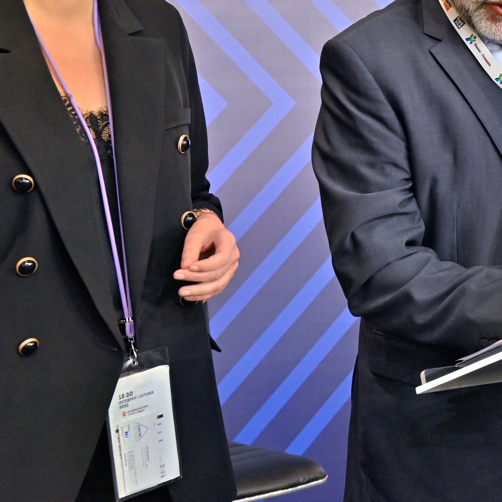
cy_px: 120
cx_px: 566
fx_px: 1559
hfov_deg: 17.6
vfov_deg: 18.2
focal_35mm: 95
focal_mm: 46
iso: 1600
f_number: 6.3
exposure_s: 1/160
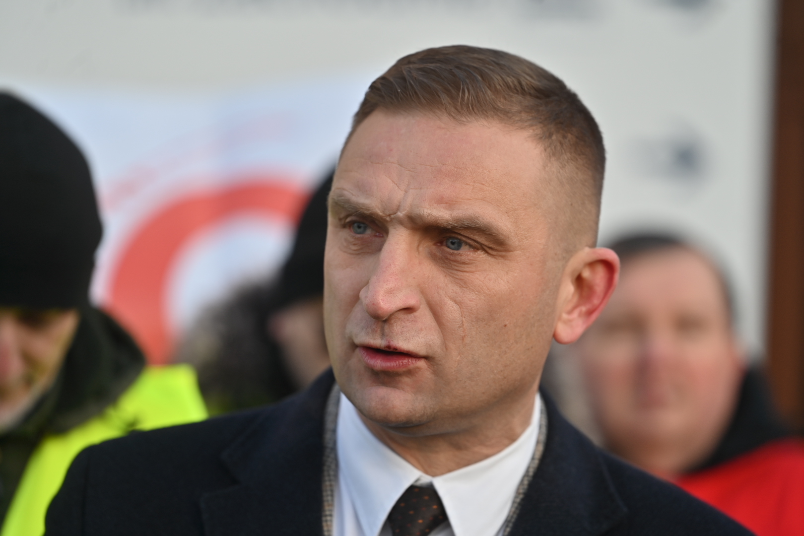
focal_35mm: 180
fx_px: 4020
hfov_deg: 11.4
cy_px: 268
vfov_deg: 7.6
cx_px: 402
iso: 100
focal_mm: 180
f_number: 3.2
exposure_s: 1/400
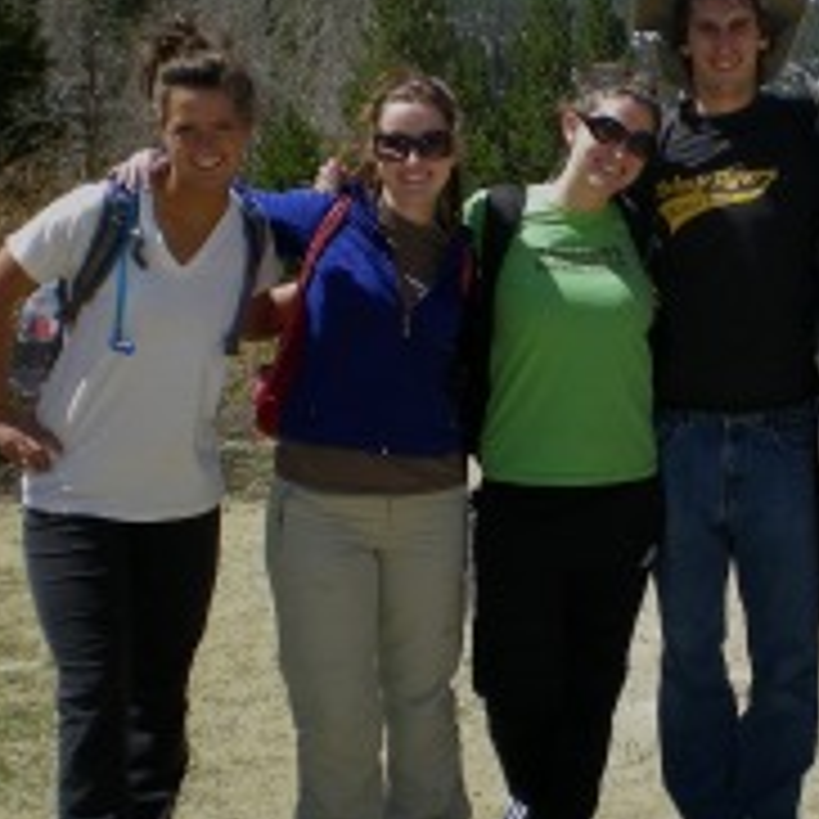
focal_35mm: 74
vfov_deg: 23.3
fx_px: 1981
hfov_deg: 22.7
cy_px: 313
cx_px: 758
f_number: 4.6
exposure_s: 1/383
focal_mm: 6.3
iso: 77
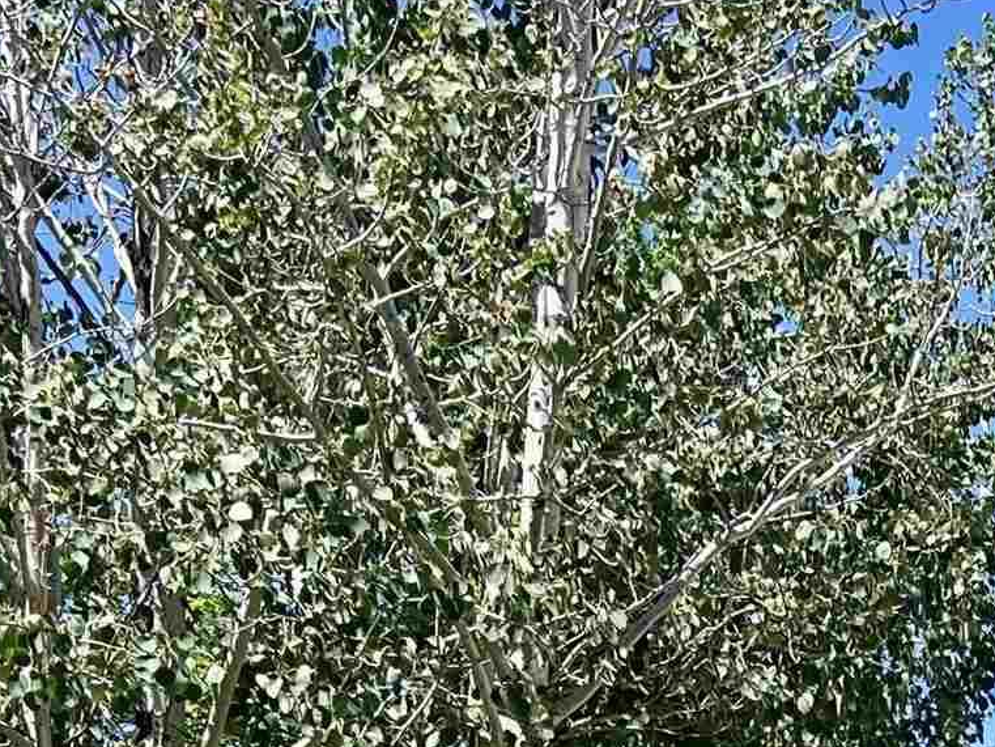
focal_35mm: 105
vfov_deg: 12.9
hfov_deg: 18.2
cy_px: 1285
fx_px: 3019
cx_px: 1034
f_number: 1.5
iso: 50
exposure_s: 1/2994
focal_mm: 5.7
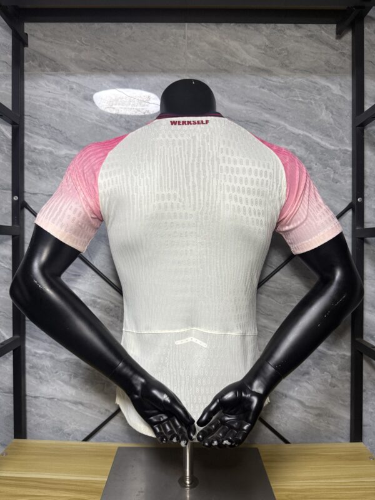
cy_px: 250
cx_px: 188
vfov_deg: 71.6
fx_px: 347
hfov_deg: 56.8
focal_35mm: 24
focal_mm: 6.76
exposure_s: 1/109
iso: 200
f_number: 1.78
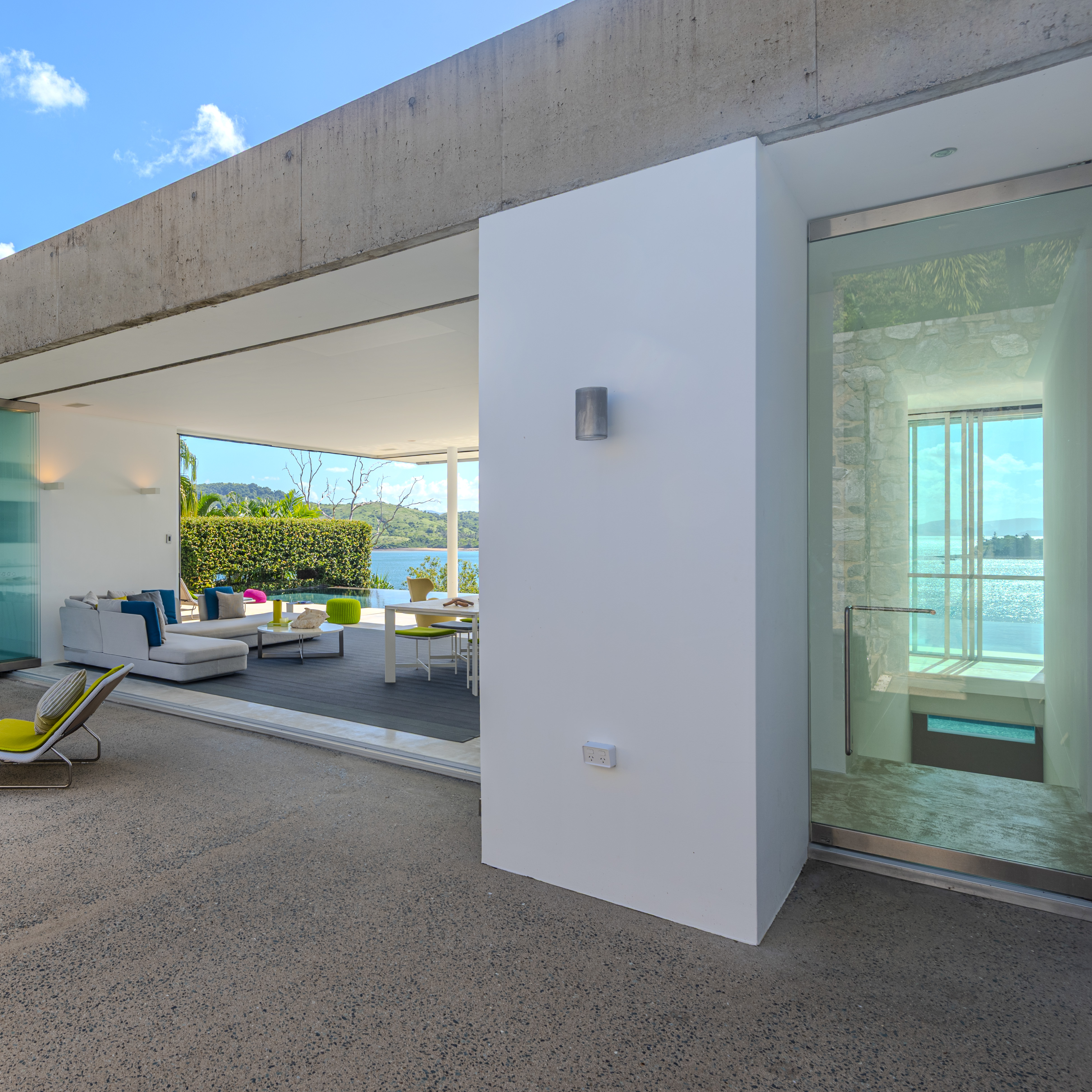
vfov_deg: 72.1
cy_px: 552
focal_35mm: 21
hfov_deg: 68.7
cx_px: 311
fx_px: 749
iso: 100
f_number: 10
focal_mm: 16
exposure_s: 1/100
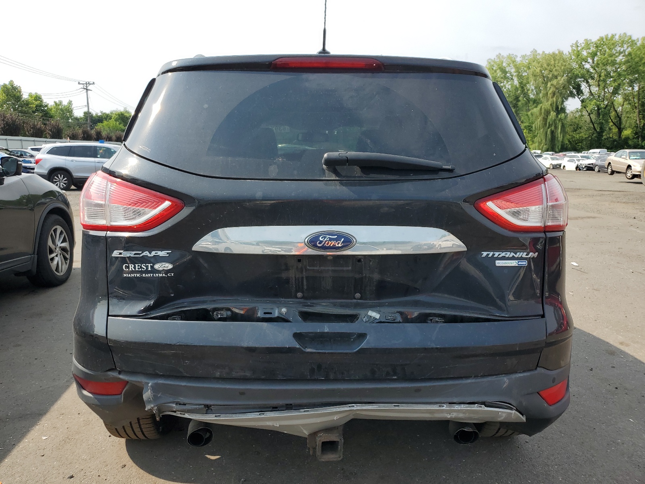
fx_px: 484
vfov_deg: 53.1
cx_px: 322
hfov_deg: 67.3
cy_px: 242
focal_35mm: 26
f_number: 1.5
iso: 50
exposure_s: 1/2000
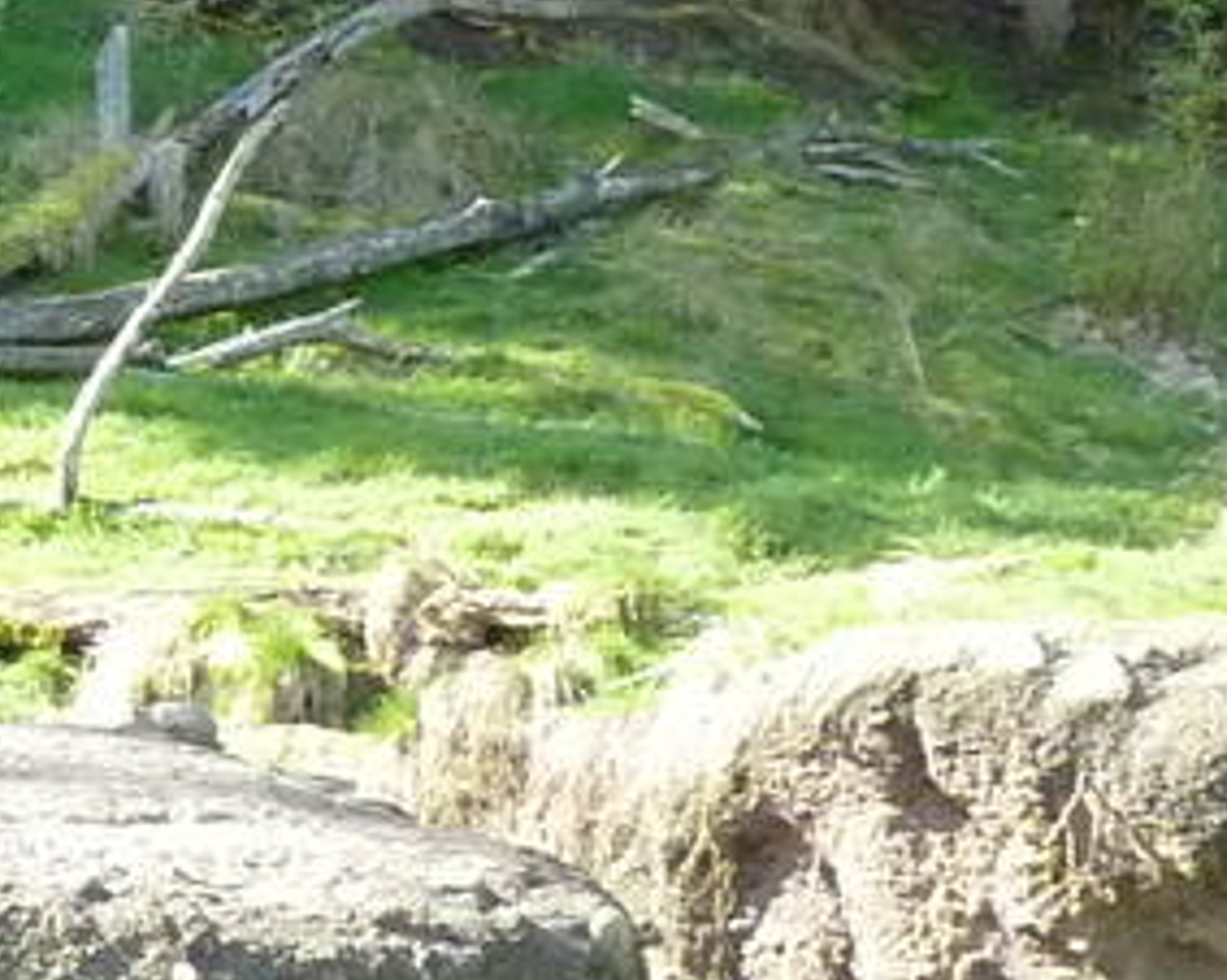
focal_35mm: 138
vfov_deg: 11.2
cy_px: 308
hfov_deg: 12.7
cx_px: -971
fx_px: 5008
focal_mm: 4.1
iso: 400
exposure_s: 1/400
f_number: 3.3
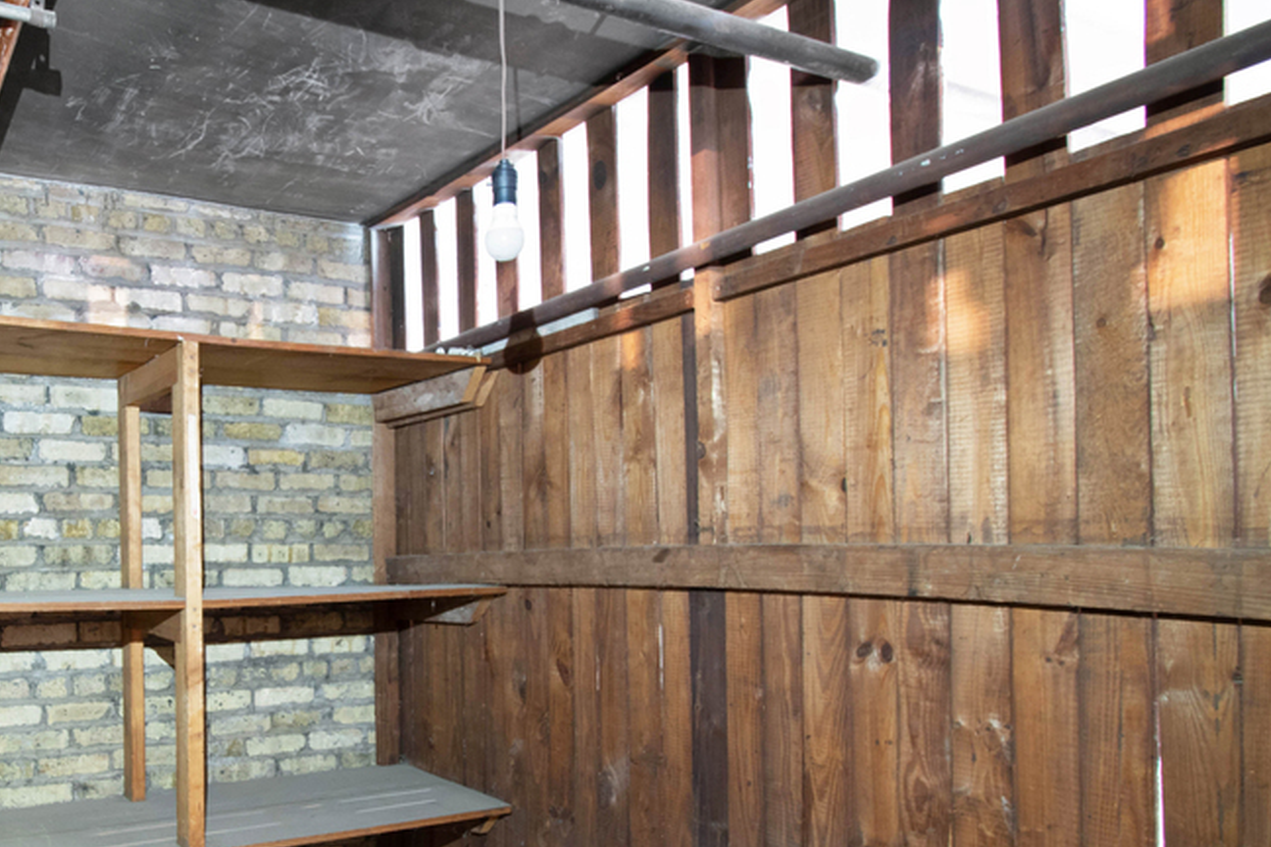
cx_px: 247
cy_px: 571
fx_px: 883
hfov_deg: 64.9
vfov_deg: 50.3
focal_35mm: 25
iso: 400
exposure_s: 30
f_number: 9
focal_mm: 10
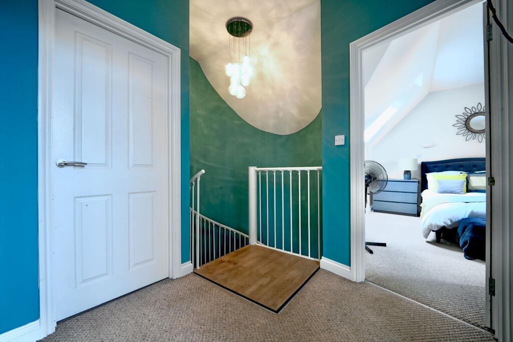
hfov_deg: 104.2
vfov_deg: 81.2
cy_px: 171
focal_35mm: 14
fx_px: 200
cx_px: 256
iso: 80
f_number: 13
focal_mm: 14
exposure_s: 2.5
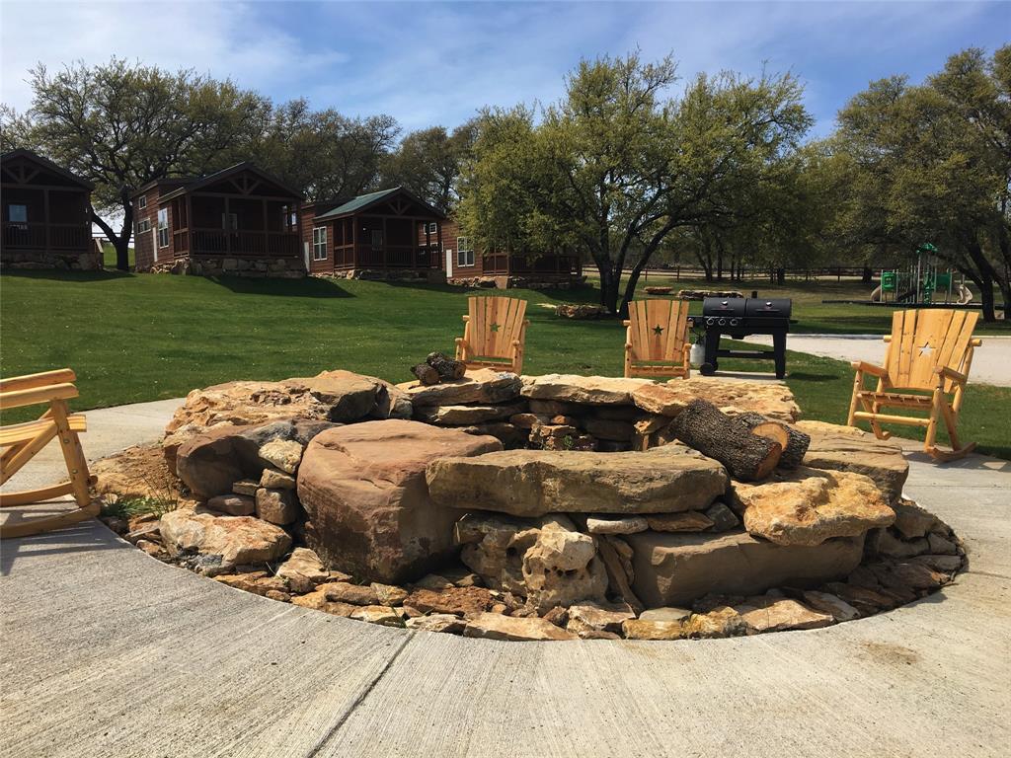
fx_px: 847
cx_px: 506
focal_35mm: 29
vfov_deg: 48.2
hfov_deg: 61.7
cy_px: 379
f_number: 2.2
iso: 25
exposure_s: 1/1570
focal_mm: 4.15
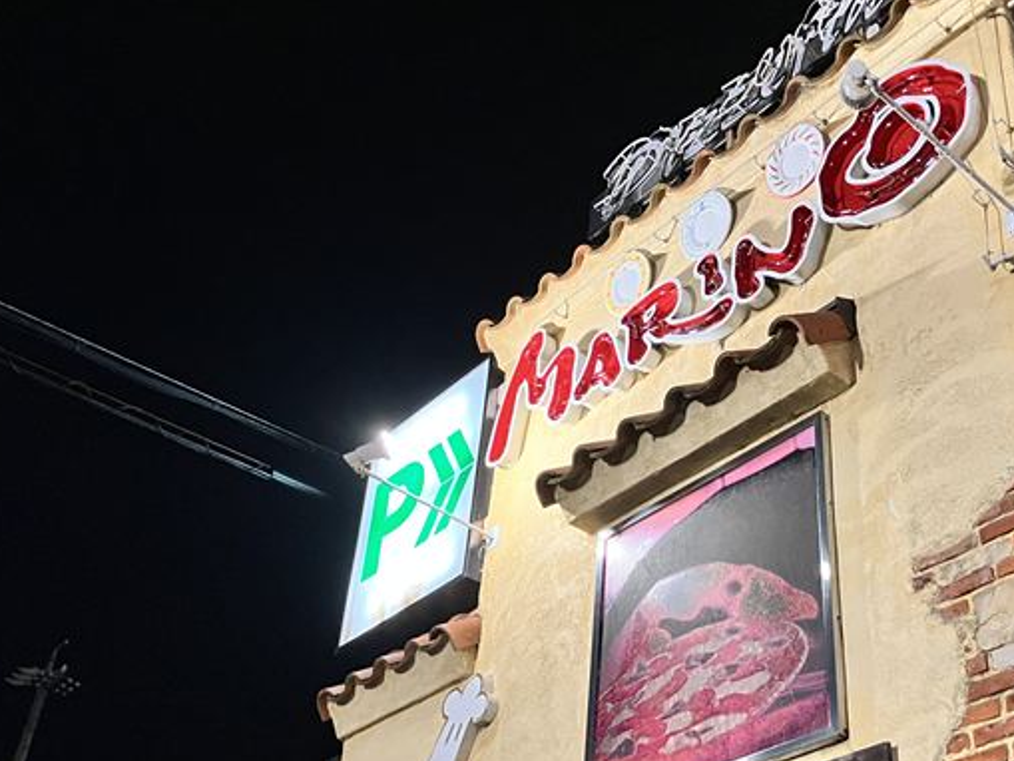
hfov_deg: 42.6
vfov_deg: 32.7
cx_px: 639
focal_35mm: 44
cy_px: 492
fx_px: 1289
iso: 200
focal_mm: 3.99
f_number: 1.8
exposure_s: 1/60
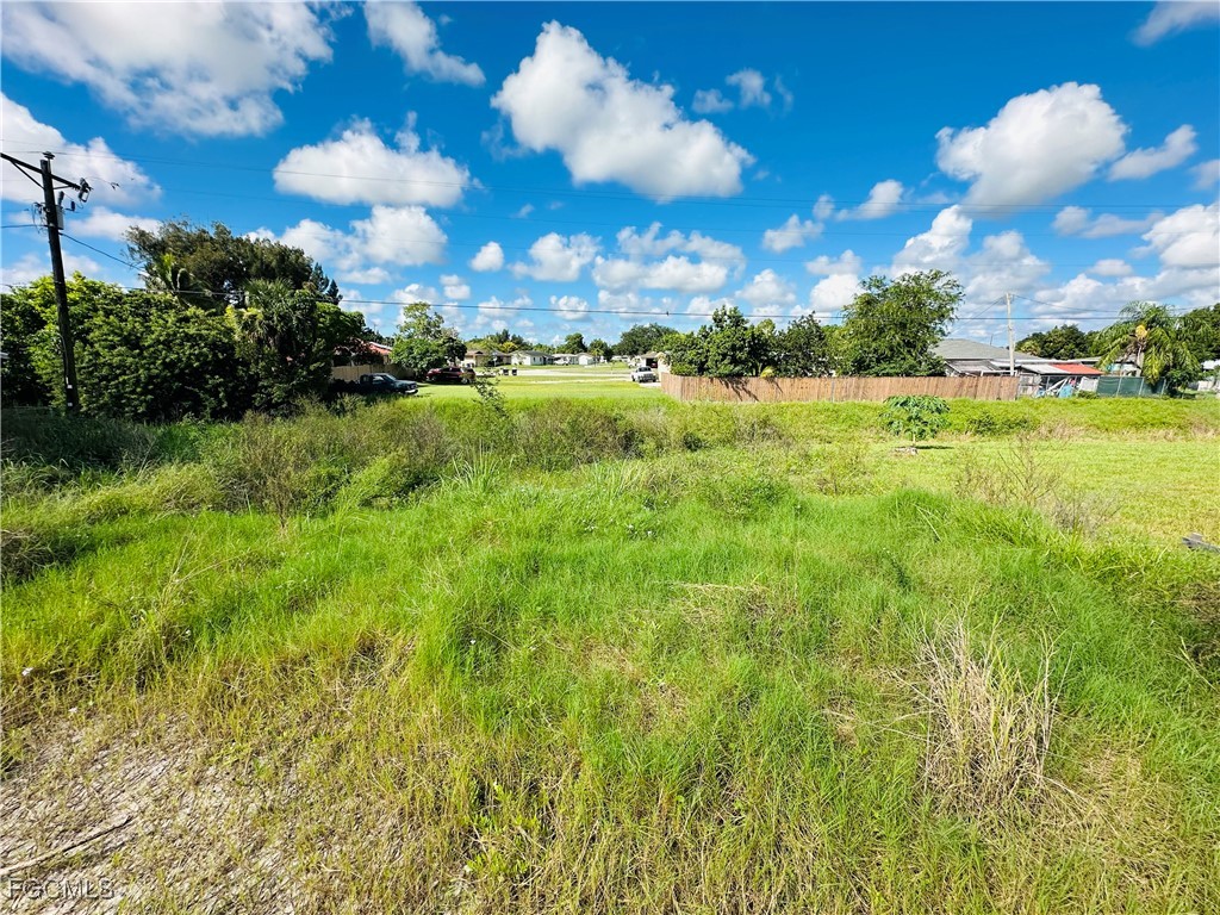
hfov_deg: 102.1
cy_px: 458
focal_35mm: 14
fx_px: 493
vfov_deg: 85.7
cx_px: 610
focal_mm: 2.22
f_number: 2.2
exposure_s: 1/1575
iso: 50
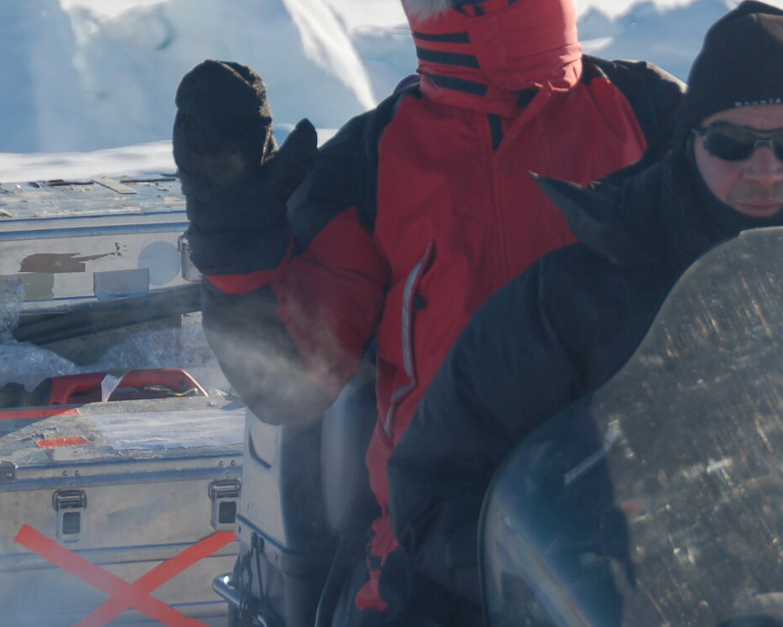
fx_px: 5027
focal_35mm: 217
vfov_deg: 7.1
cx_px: 531
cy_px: 120
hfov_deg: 8.9
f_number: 5.6
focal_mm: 75
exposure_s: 1/500
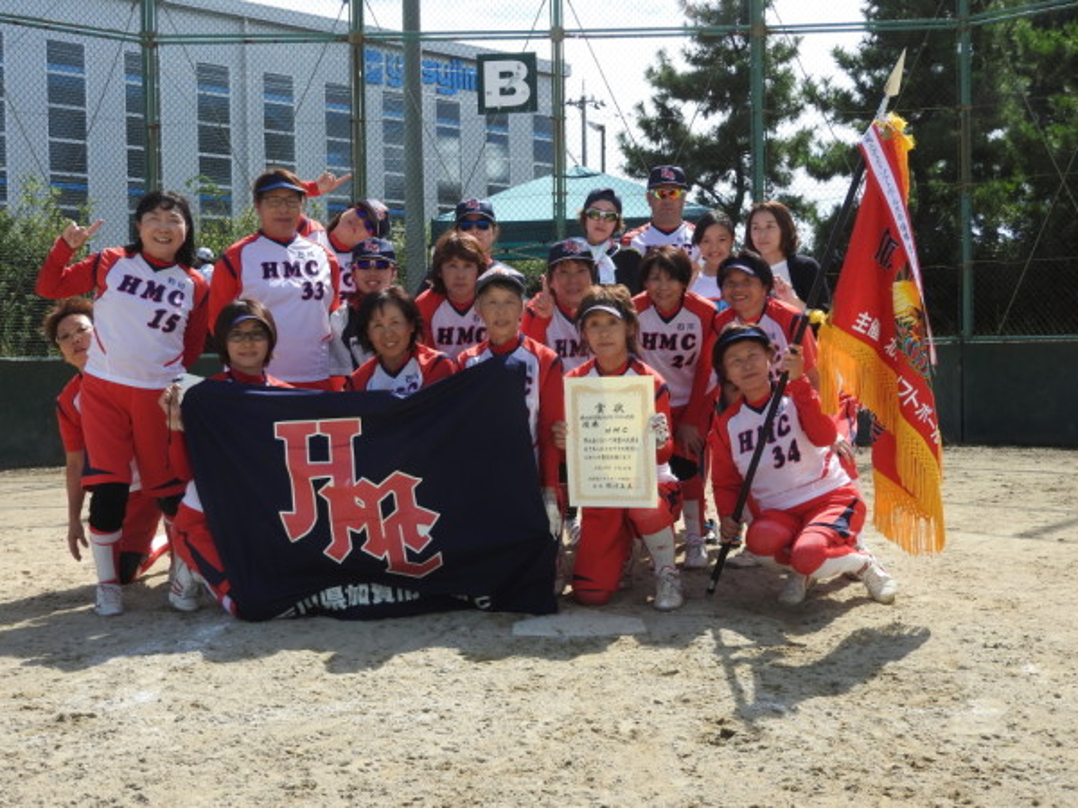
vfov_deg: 32.2
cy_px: 404
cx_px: 539
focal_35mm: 45
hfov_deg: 42.1
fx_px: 1401
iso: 100
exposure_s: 1/800
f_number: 4
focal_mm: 8.1
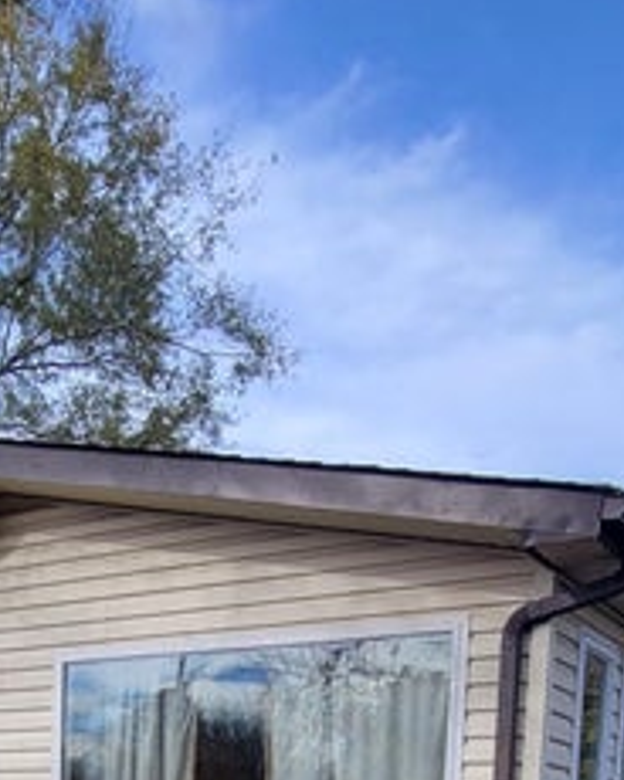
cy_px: 960
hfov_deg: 31.8
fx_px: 1085
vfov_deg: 32.1
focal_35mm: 47
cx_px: 195
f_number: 2.2
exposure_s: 1/705
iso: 50
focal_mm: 2.2
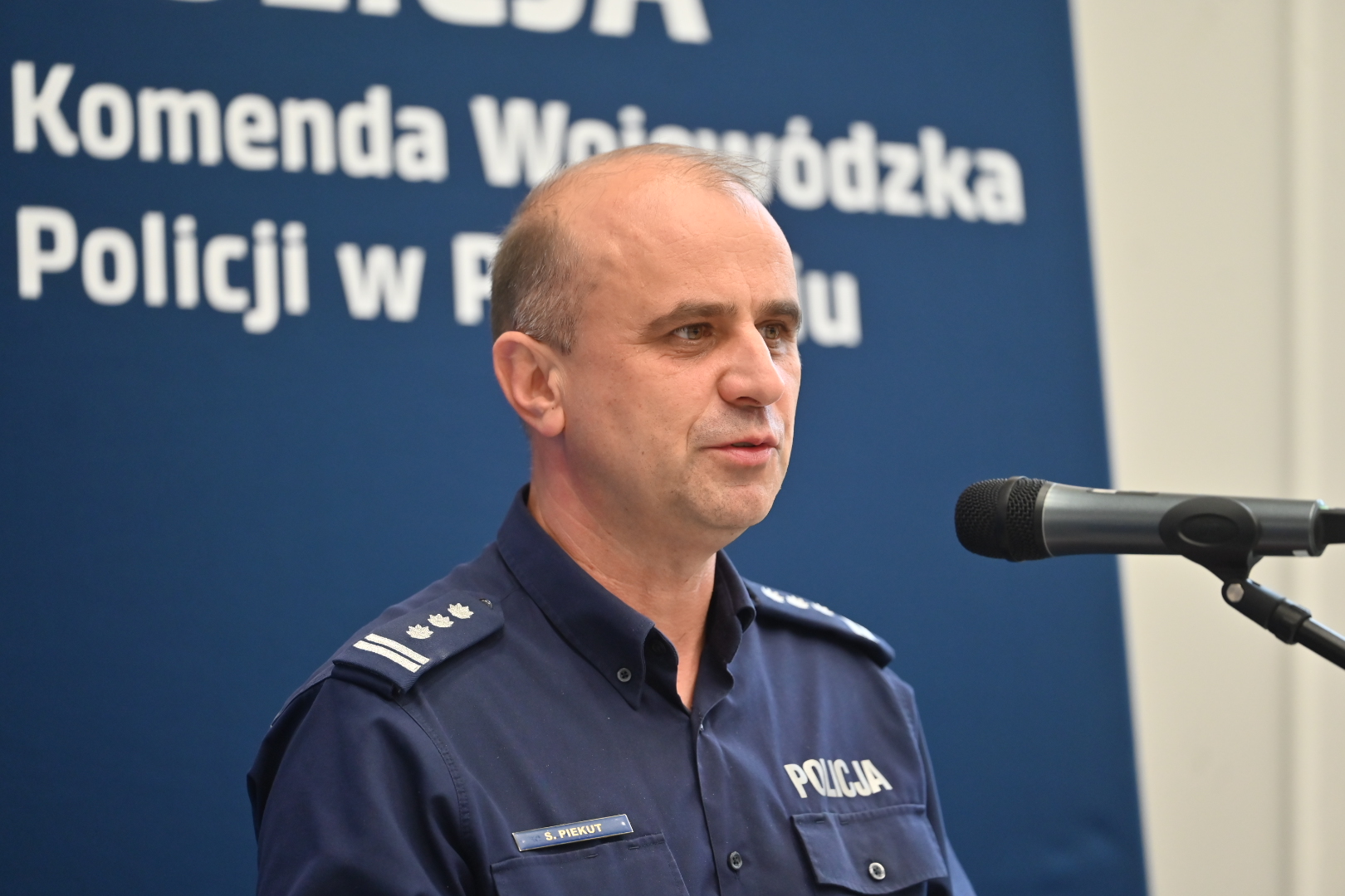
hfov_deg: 11.4
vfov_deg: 7.6
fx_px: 6724
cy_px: 448
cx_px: 672
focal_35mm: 180
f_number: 2.8
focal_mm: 180
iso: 1400
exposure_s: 1/400
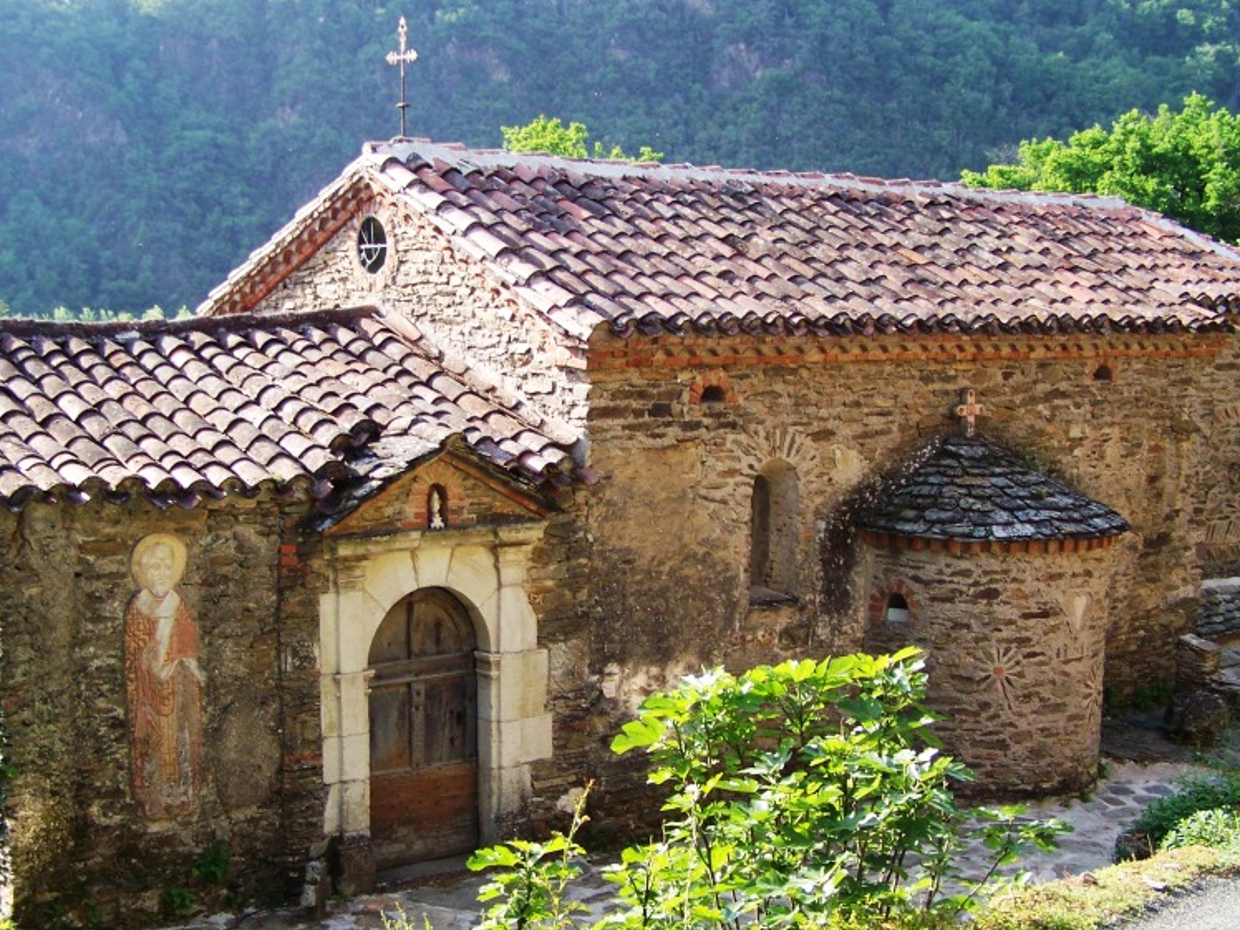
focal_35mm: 52
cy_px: 537
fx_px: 1863
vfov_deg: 28.0
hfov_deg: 36.8
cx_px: 580
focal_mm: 6.3
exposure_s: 1/160
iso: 64
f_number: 2.8
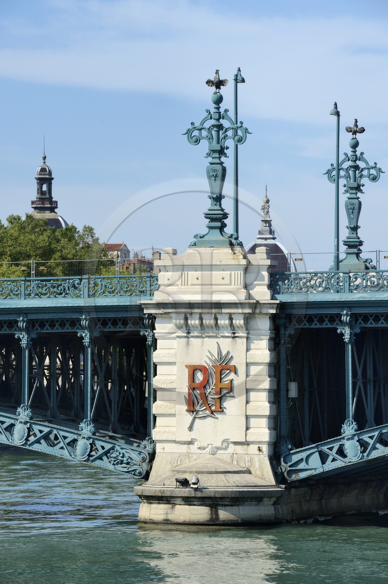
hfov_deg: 7.4
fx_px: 2996
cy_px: 292
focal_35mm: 185
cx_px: 194
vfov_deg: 11.1
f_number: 14
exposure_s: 1/250
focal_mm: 185
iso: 200
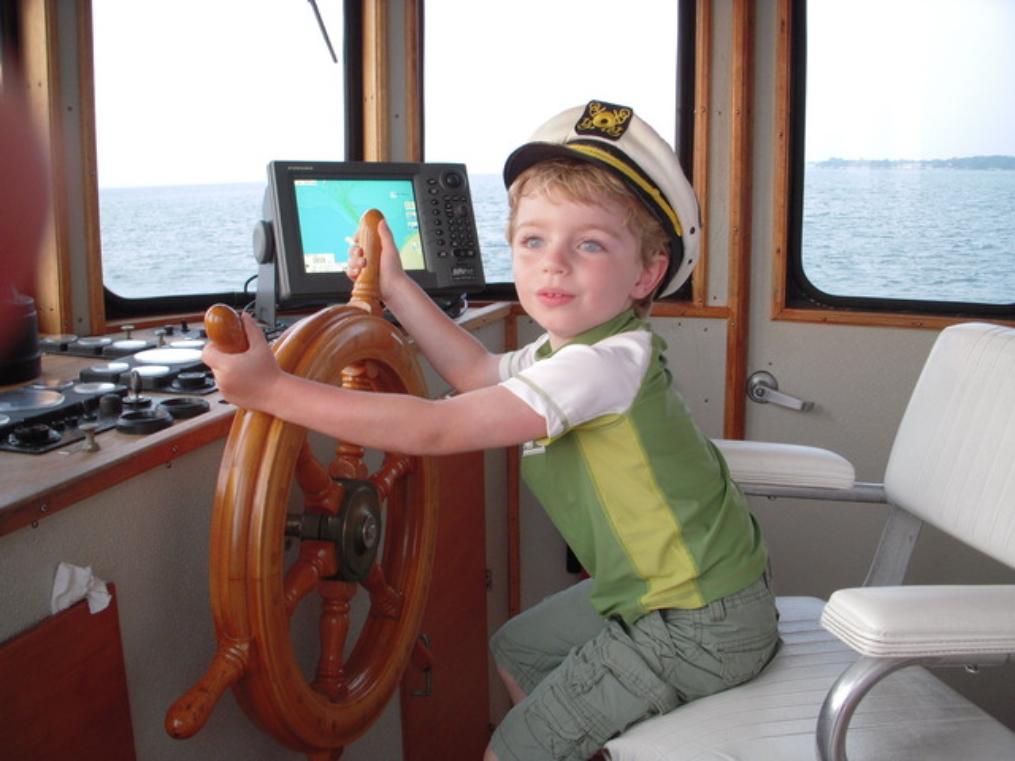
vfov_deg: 37.7
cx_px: 508
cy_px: 380
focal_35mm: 38
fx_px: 1114
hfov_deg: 49.0
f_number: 3.3
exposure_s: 1/30
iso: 100
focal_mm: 6.3
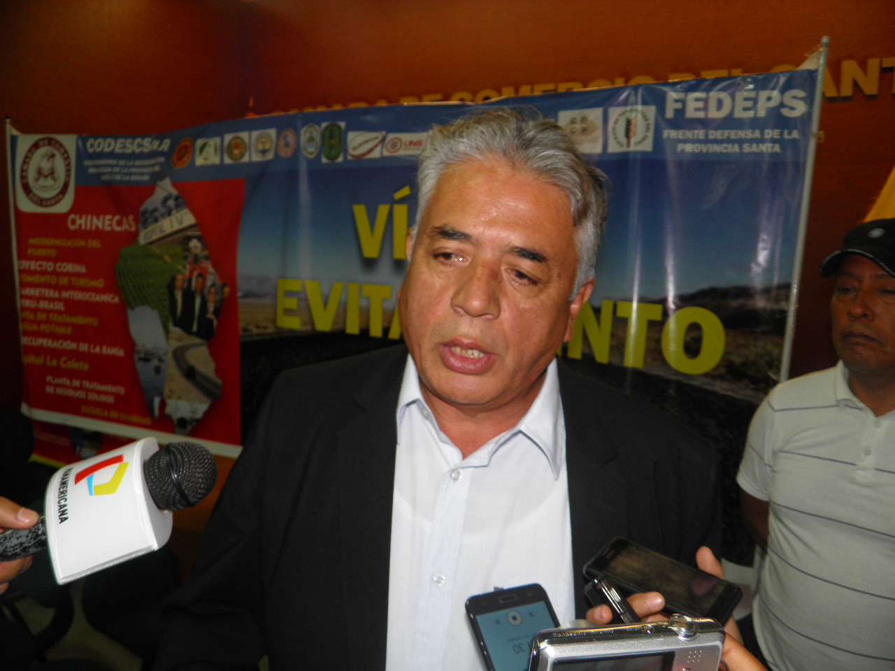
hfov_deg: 63.4
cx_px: 448
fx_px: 724
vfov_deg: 49.7
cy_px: 336
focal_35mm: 28
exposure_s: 1/30
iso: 100
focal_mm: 4.9
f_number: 2.8
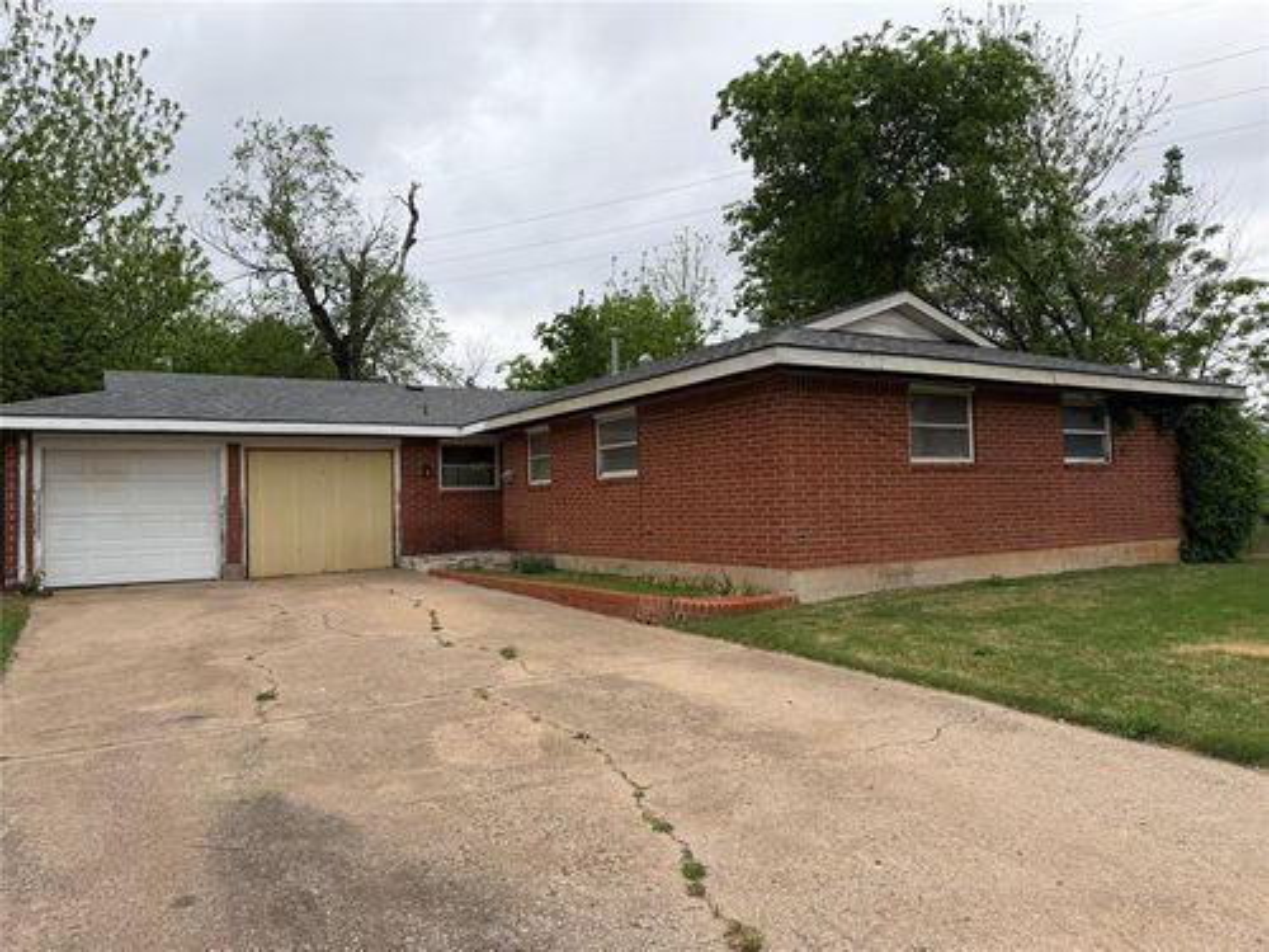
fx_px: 880
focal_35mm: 24
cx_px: 634
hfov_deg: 71.6
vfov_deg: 56.8
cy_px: 476
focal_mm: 6.76
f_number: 1.78
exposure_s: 1/1770
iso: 80
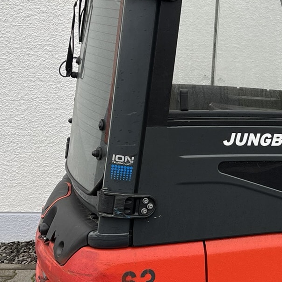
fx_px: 719
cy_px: 159
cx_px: 284
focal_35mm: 78
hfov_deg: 21.4
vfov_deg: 22.2
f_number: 1.6
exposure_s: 1/122
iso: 40
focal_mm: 5.1
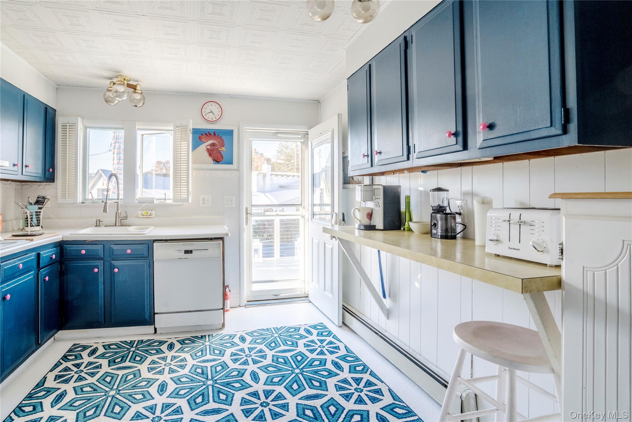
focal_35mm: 16
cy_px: 211
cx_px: 316
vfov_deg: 73.7
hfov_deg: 96.7
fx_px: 281
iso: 1000
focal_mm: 16
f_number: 11
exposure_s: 1/160
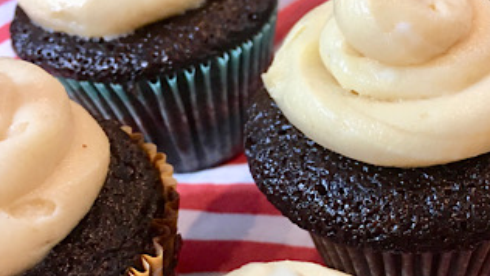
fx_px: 754
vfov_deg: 20.5
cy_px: 221
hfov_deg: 35.2
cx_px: 371
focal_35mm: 58
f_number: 2.2
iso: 80
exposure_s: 1/30
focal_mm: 4.15
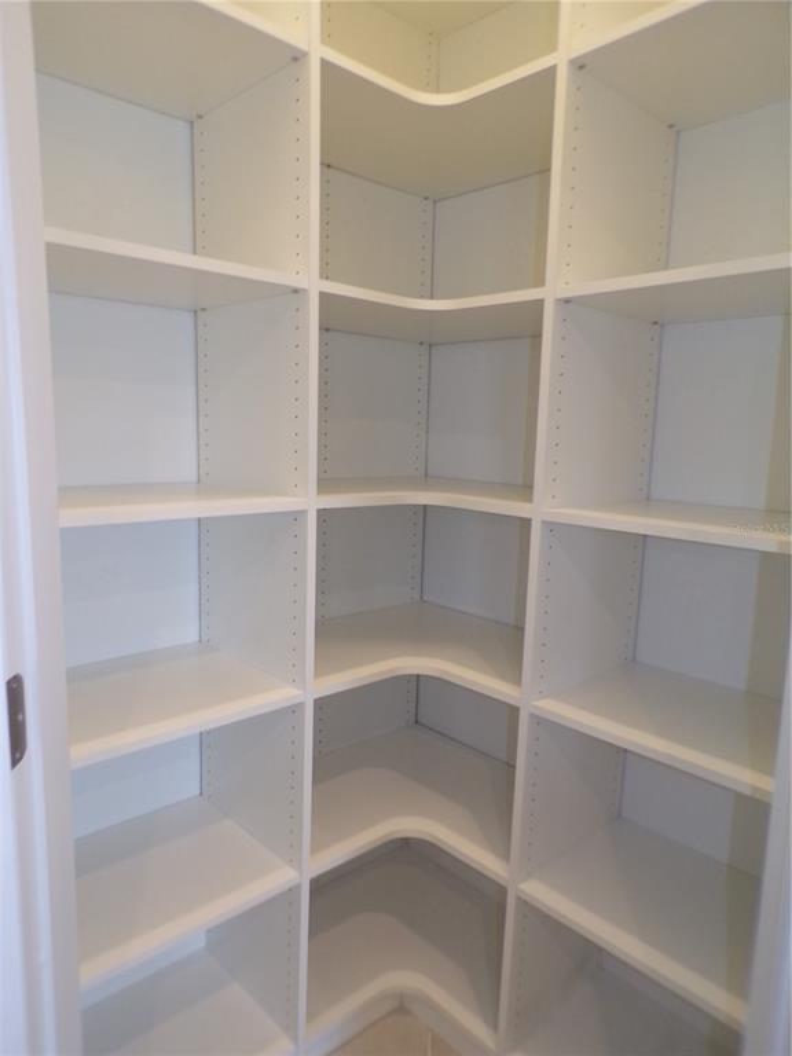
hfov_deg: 56.8
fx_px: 732
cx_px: 396
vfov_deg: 71.6
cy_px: 528
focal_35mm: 24
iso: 200
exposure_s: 1/34
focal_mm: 4.3
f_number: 3
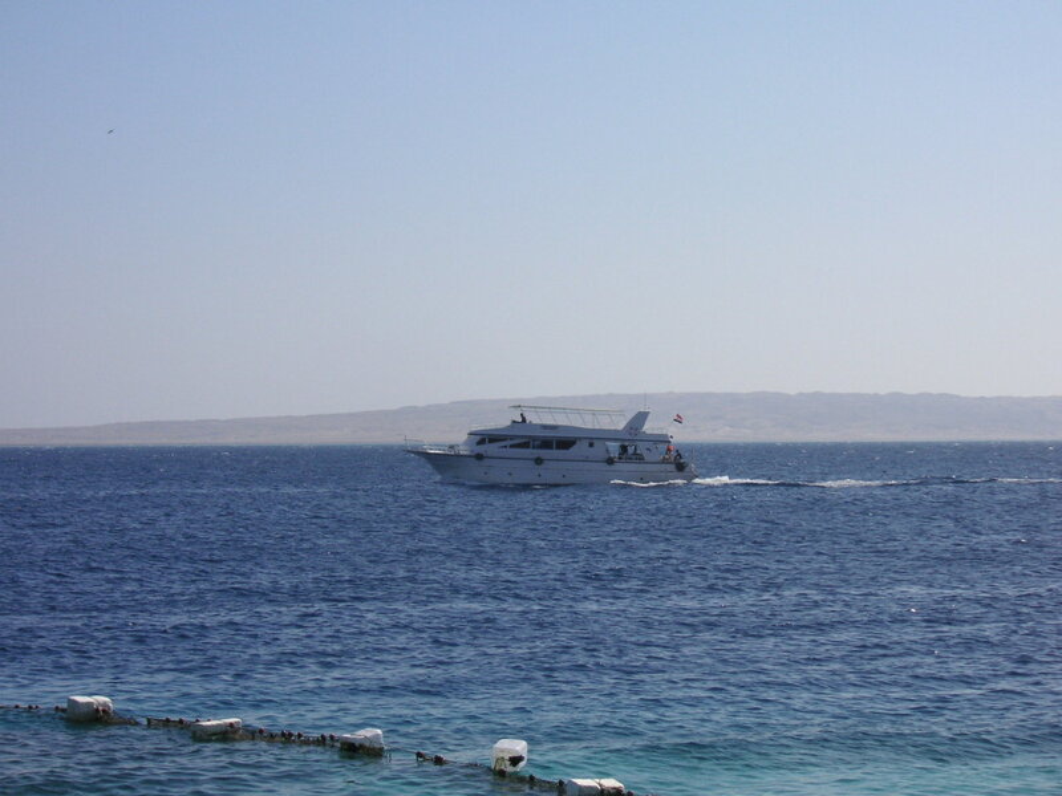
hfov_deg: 18.7
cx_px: 531
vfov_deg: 14.1
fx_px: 3221
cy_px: 398
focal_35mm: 105
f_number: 5
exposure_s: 1/750
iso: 50
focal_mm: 17.1
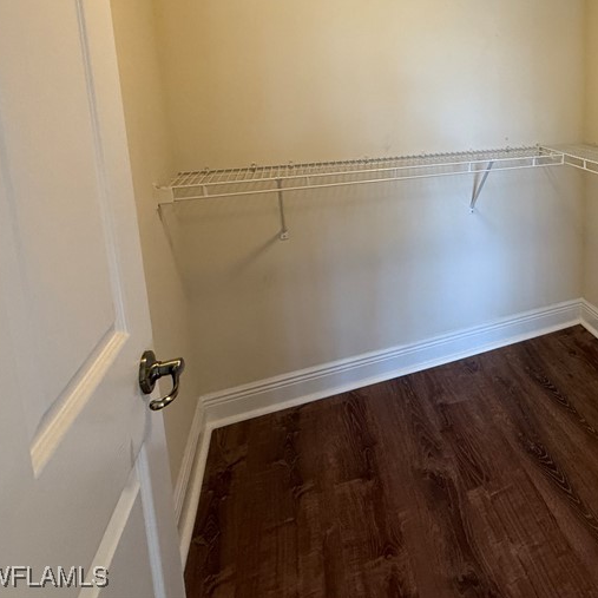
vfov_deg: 59.6
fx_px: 489
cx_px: 567
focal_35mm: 25
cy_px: 150
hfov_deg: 52.9
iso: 250
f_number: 2.2
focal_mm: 2.22
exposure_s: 1/60
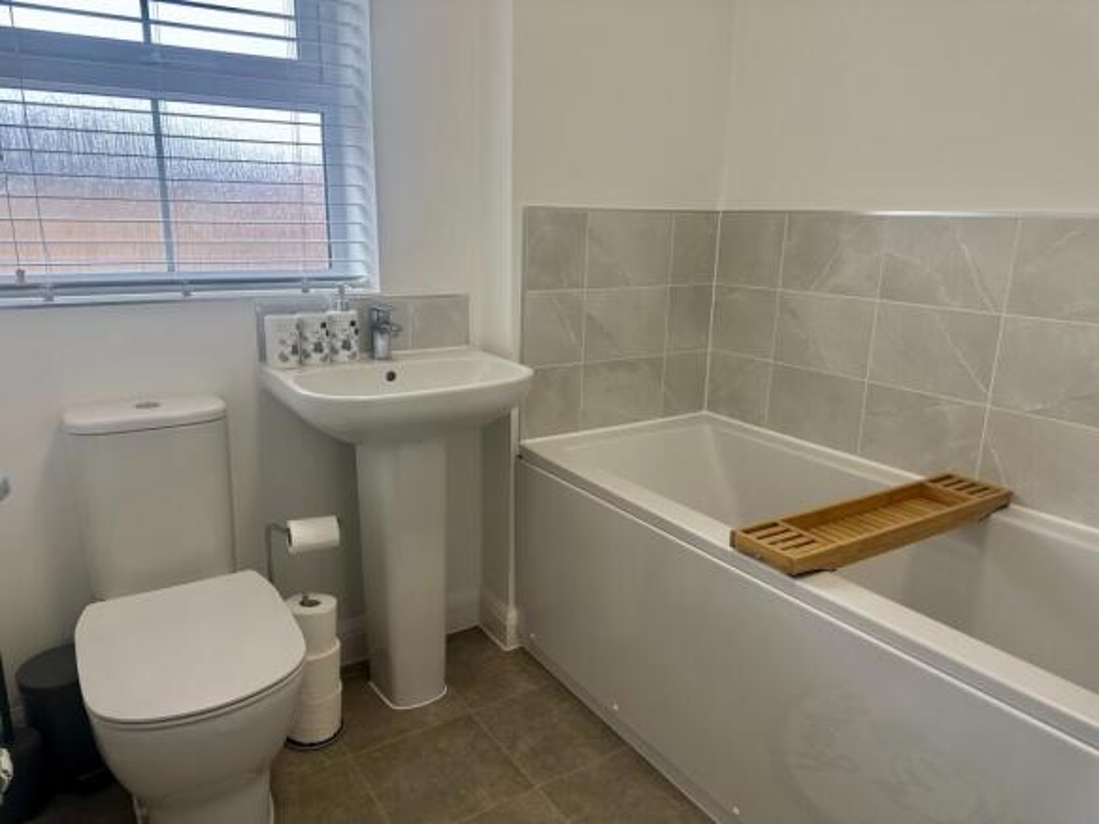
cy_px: 412
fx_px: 762
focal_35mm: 24
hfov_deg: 71.6
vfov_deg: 56.8
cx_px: 550
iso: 80
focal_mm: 6.86
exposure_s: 1/161
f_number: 1.78
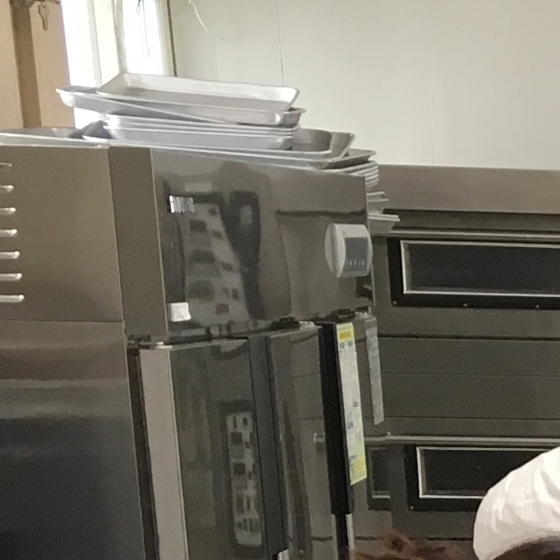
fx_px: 2819
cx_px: 1572
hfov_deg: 9.4
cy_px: 968
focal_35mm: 154
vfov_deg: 10.7
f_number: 2.2
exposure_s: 1/30
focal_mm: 4.15
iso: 32
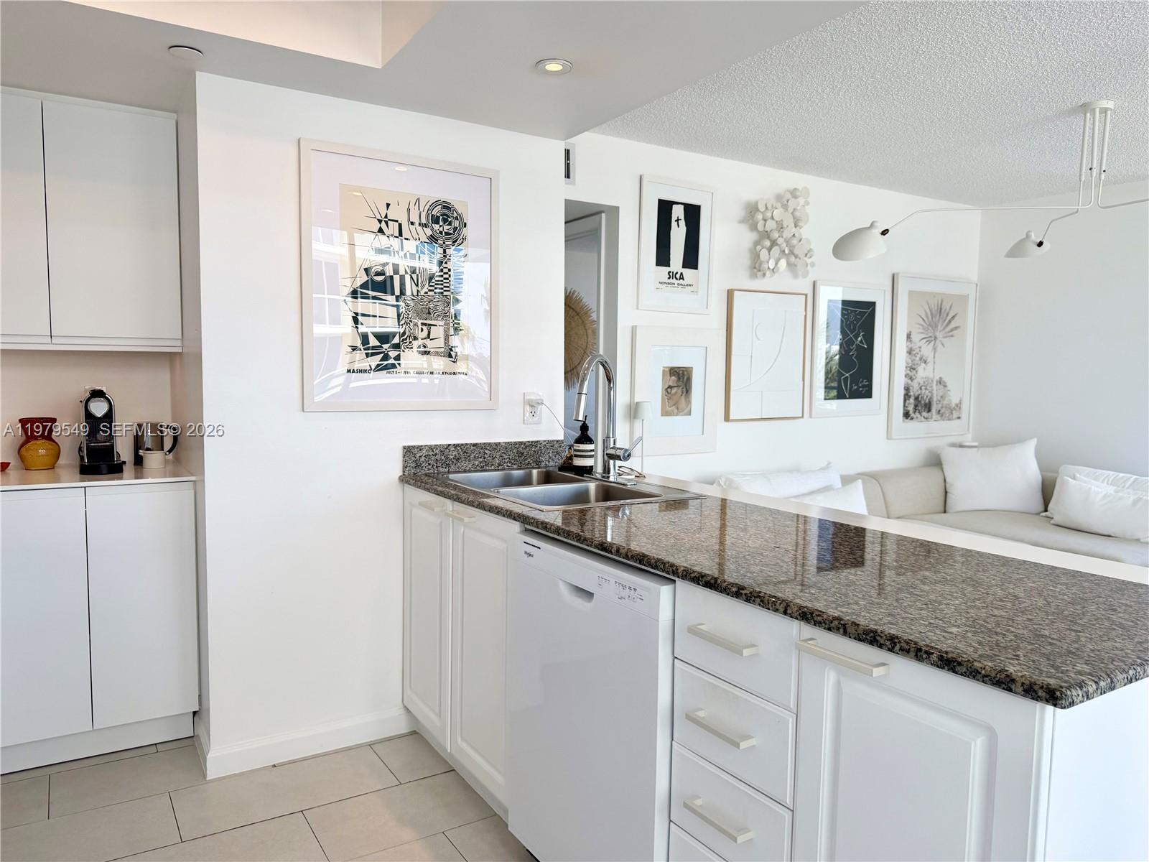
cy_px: 431
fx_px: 797
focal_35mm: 24
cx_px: 574
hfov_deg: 71.6
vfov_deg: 56.8
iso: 80
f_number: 1.78
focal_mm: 6.76
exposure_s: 1/368
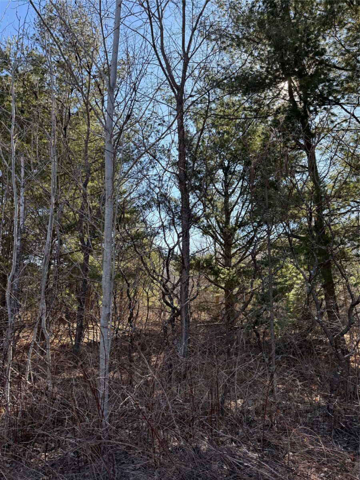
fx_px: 333
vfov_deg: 71.6
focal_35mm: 24
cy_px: 240
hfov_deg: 56.8
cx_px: 180
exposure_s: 1/1410
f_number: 1.78
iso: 100
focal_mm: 6.76
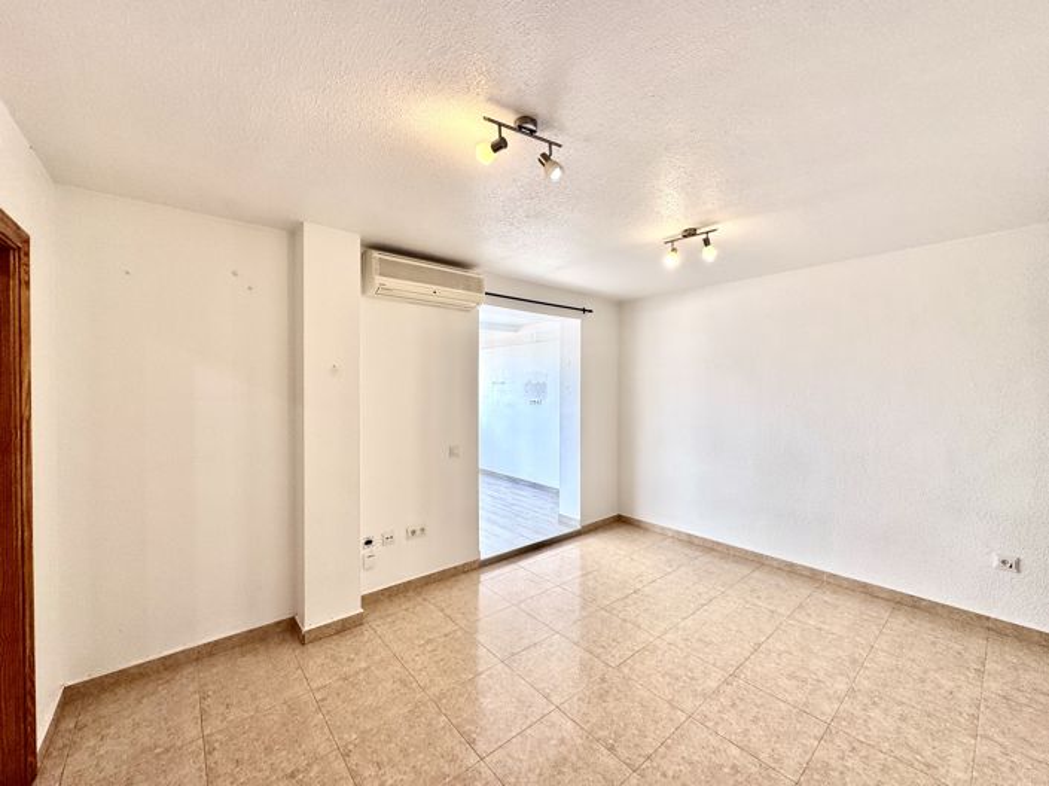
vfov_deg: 85.6
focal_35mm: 14
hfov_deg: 102.1
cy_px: 393
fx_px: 424
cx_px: 524
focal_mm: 2.22
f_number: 2.2
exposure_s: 1/117
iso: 40
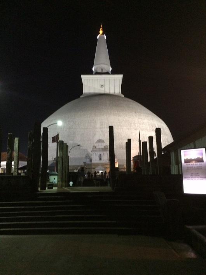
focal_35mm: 29
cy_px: 138
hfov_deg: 48.3
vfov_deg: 61.6
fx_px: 230
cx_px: 103
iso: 400
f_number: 2.2
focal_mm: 4.15
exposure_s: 1/15
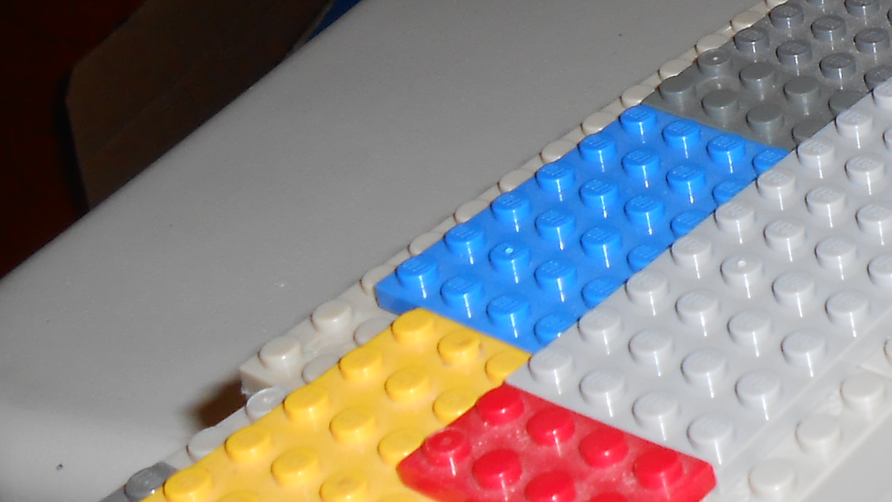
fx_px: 2105
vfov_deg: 13.1
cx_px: 1080
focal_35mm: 89
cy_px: -147
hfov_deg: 22.1
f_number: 3.5
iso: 80
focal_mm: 4.6
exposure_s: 1/25
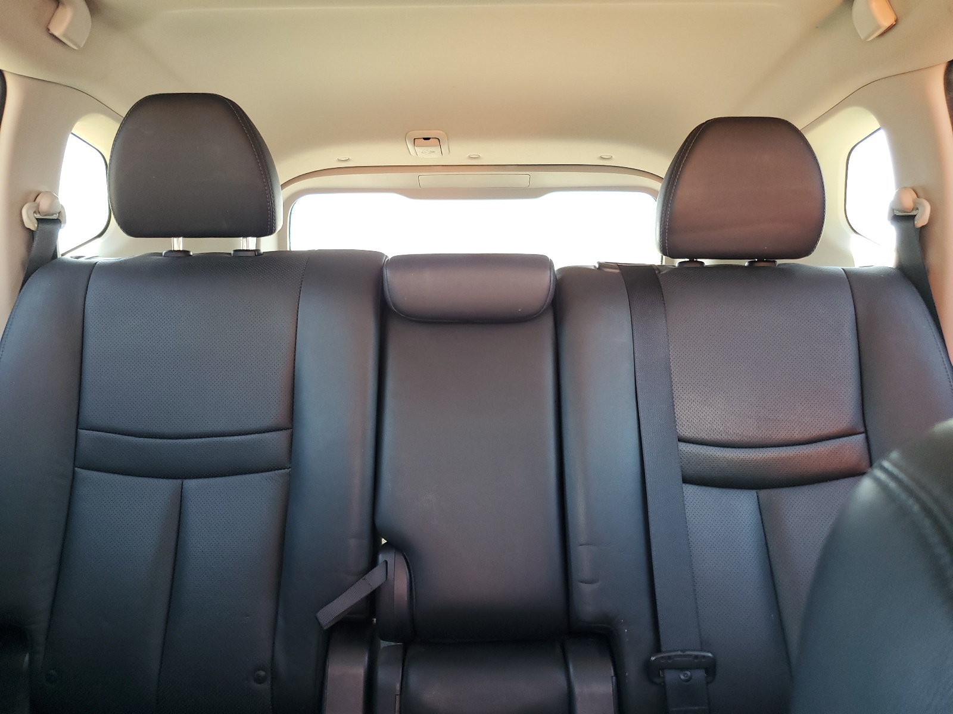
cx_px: 476
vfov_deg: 53.1
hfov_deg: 67.3
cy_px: 357
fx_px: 716
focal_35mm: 26
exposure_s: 1/60.2
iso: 115
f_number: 1.5
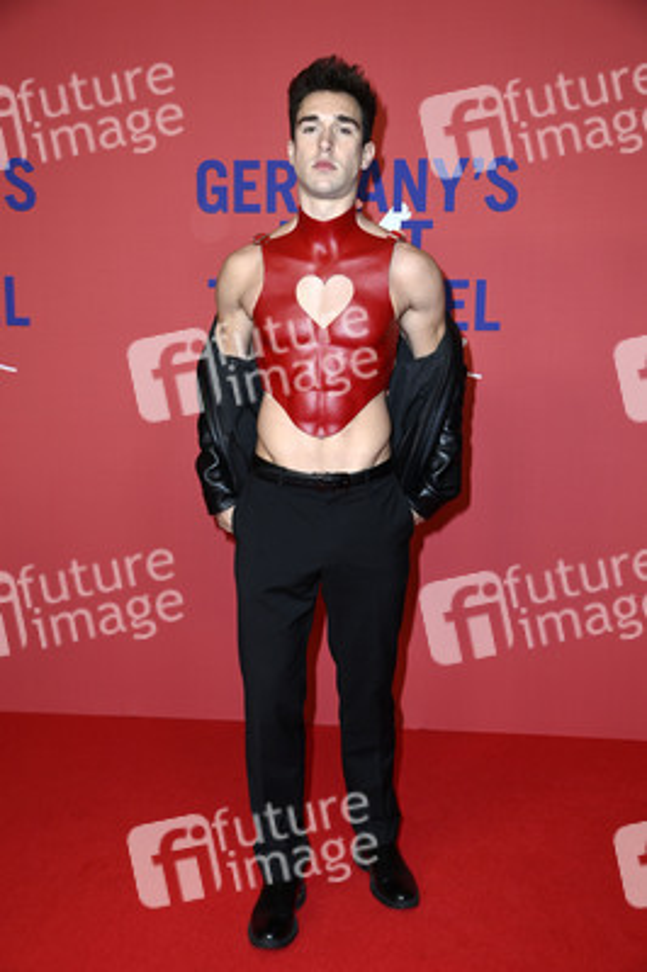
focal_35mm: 45
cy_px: 486
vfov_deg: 43.6
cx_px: 324
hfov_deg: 29.8
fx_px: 1215
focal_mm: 45
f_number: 5.6
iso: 640
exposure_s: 1/200
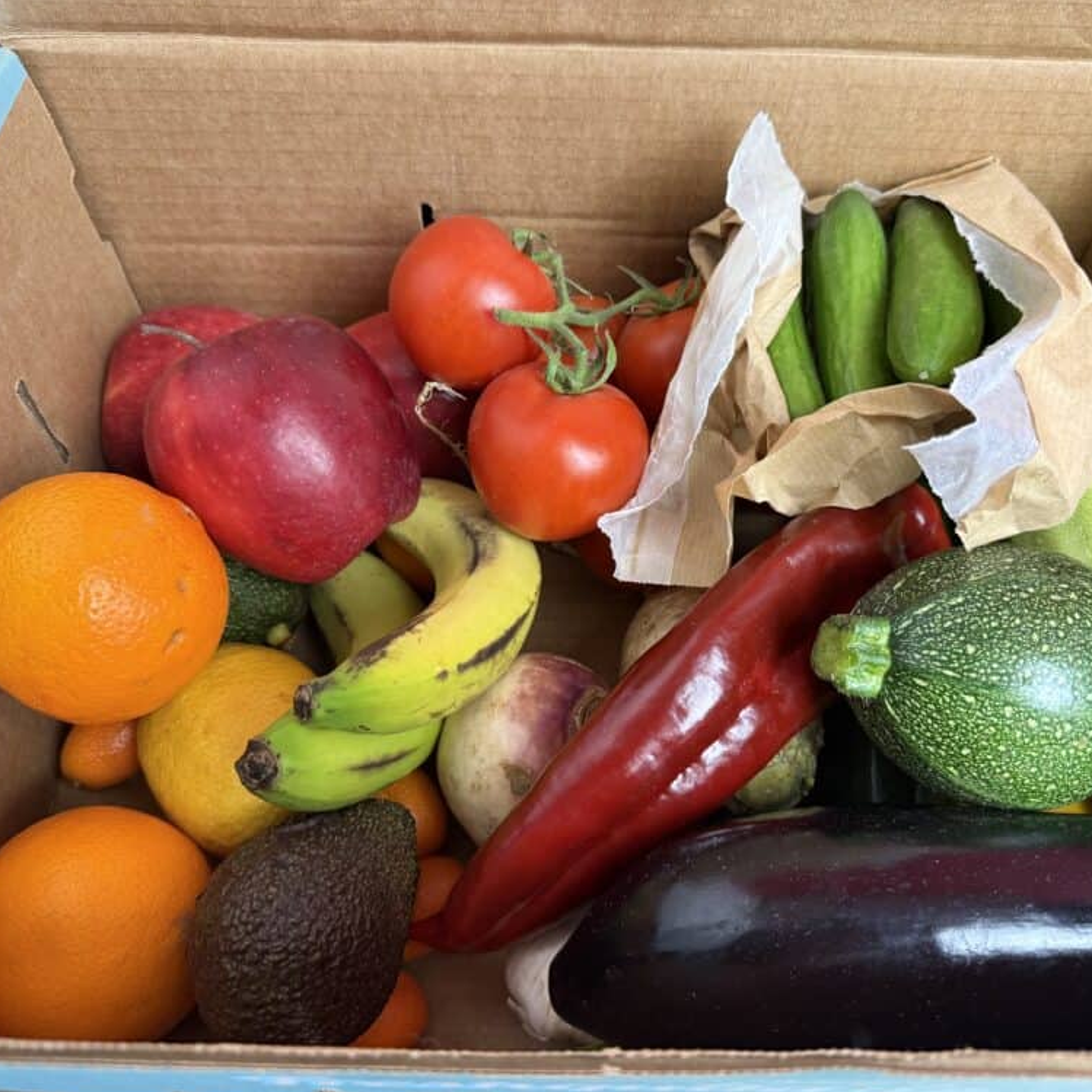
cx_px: 592
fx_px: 1035
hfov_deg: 55.6
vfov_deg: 55.6
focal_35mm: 29
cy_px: 545
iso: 250
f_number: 1.78
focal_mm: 6.76
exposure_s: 1/50
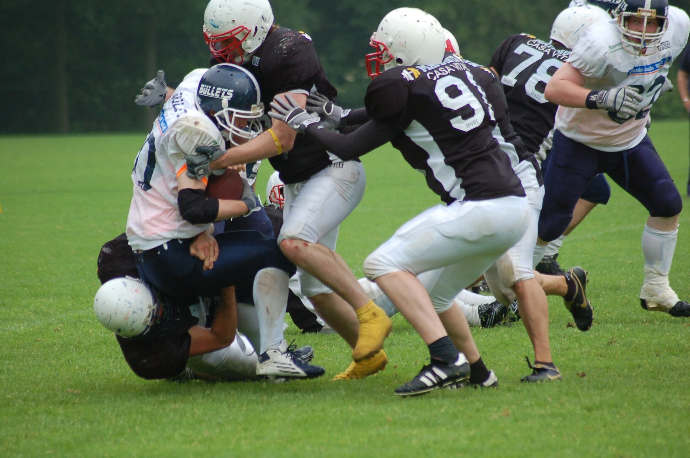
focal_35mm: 292
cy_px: 229
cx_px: 345
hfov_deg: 7.1
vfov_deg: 4.7
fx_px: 5596
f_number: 5
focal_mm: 195
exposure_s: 1/800
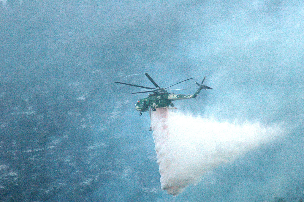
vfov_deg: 3.0
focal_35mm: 450
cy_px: 101
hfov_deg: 4.6
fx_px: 3796
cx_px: 152
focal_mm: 300
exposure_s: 1/3200
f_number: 7.1
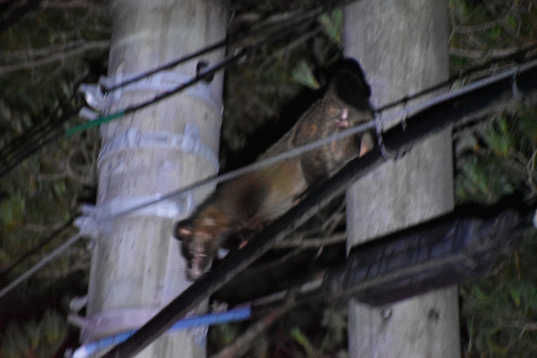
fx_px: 6712
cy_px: 179
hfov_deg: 4.6
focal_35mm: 450
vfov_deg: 3.1
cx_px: 268
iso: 12800
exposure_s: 1/25
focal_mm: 300
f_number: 6.3
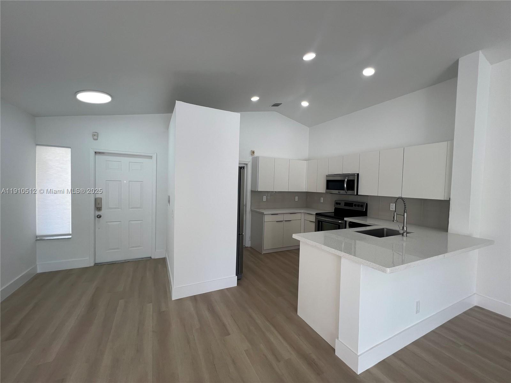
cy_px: 192
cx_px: 256
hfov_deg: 106.2
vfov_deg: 89.9
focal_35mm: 13
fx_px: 192
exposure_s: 1/120
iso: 40
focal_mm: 1.57
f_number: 1.8
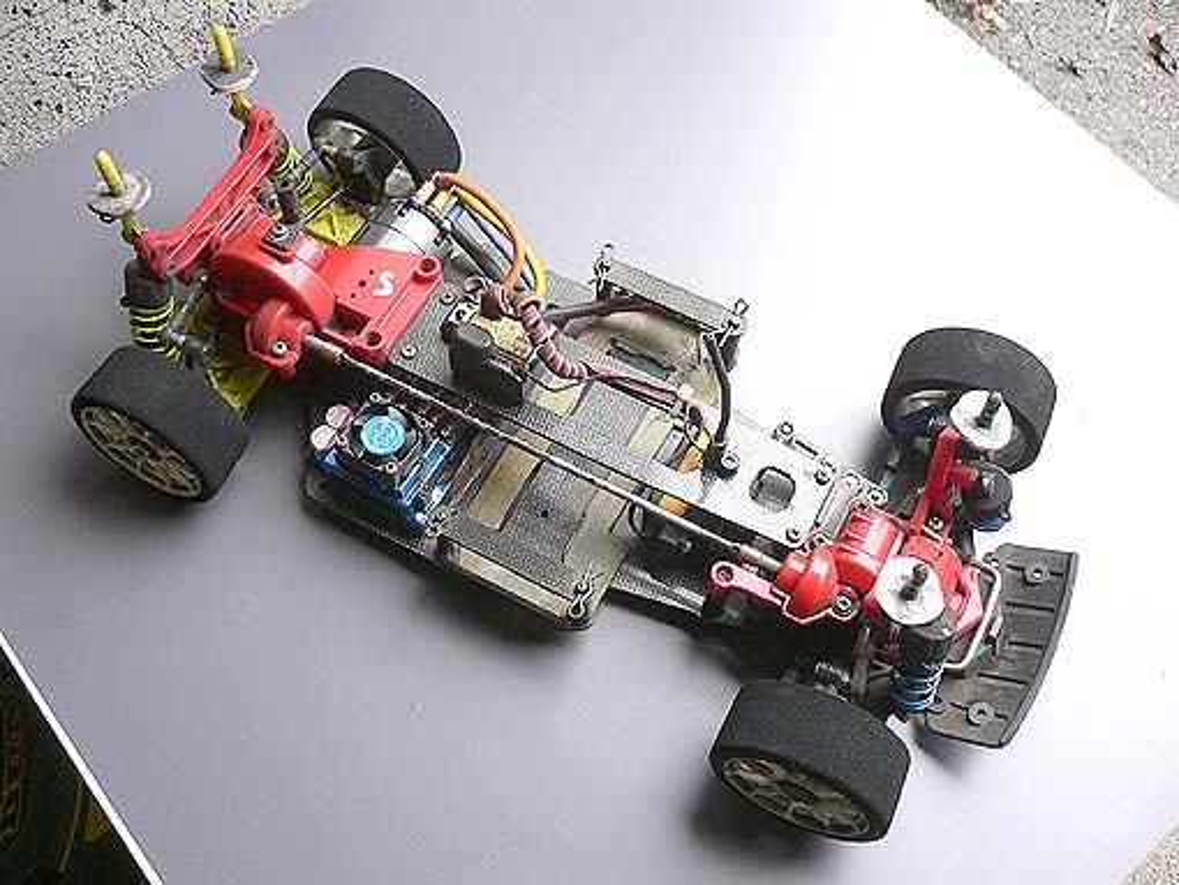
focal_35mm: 35
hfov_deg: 52.6
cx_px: 590
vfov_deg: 40.7
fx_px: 1193
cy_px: 442
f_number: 2.8
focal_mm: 5.8
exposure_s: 1/100
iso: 80
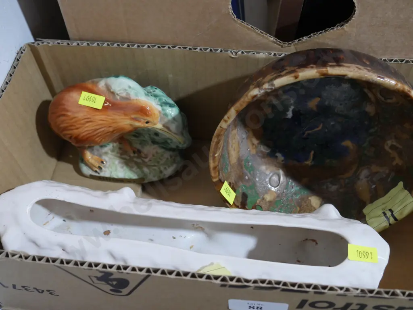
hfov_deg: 46.8
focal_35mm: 40
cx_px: 206
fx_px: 477
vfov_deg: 36.0
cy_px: 155
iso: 2000
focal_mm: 20
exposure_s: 1/60
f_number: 4.4
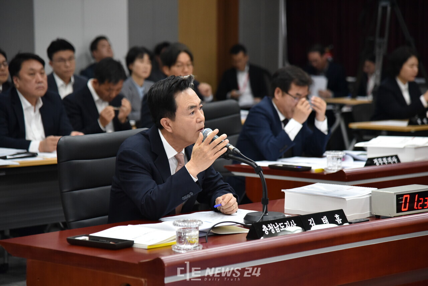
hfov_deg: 17.1
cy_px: 143
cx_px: 214
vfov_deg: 11.4
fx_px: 1427
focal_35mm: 120
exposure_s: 1/160
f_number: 4
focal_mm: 120
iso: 3200
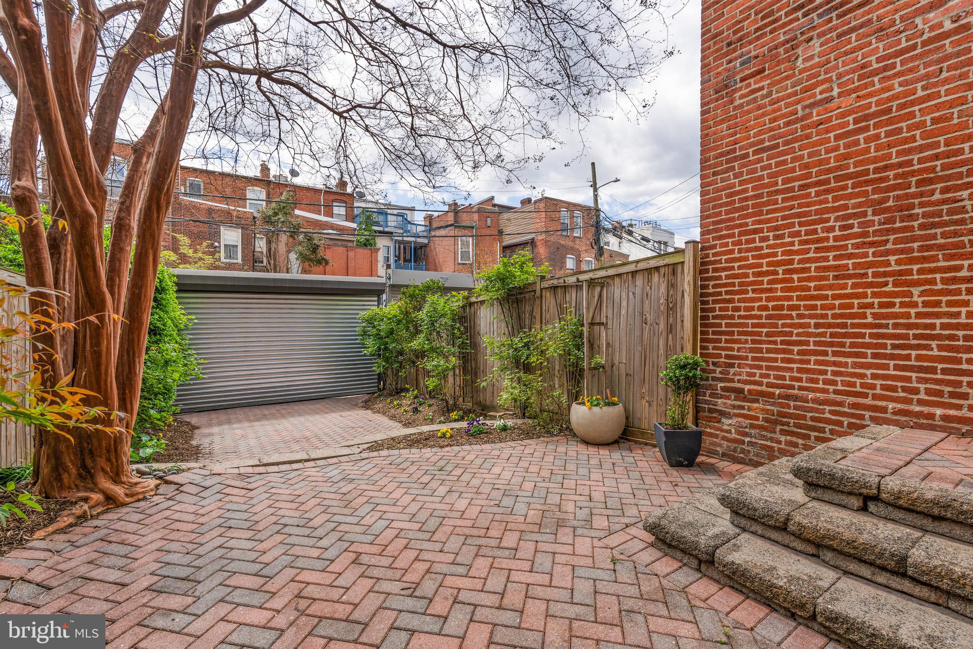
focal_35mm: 16
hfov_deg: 96.7
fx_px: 432
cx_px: 486
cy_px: 324
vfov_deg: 73.7
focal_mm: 16
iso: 100
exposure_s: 1/200
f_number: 9
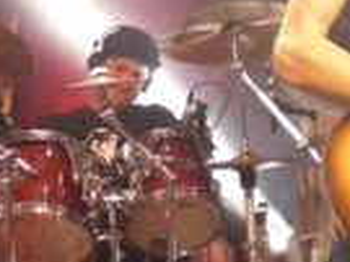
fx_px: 1273
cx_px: 104
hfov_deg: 15.6
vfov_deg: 11.7
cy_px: 117
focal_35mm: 126
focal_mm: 6.3
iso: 800
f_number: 3.1
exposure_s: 1/30
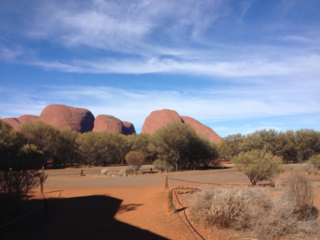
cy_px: 120
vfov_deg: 40.7
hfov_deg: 52.6
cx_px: 160
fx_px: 323
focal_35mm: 35
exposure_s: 1/2045
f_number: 2.4
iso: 50
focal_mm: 4.28
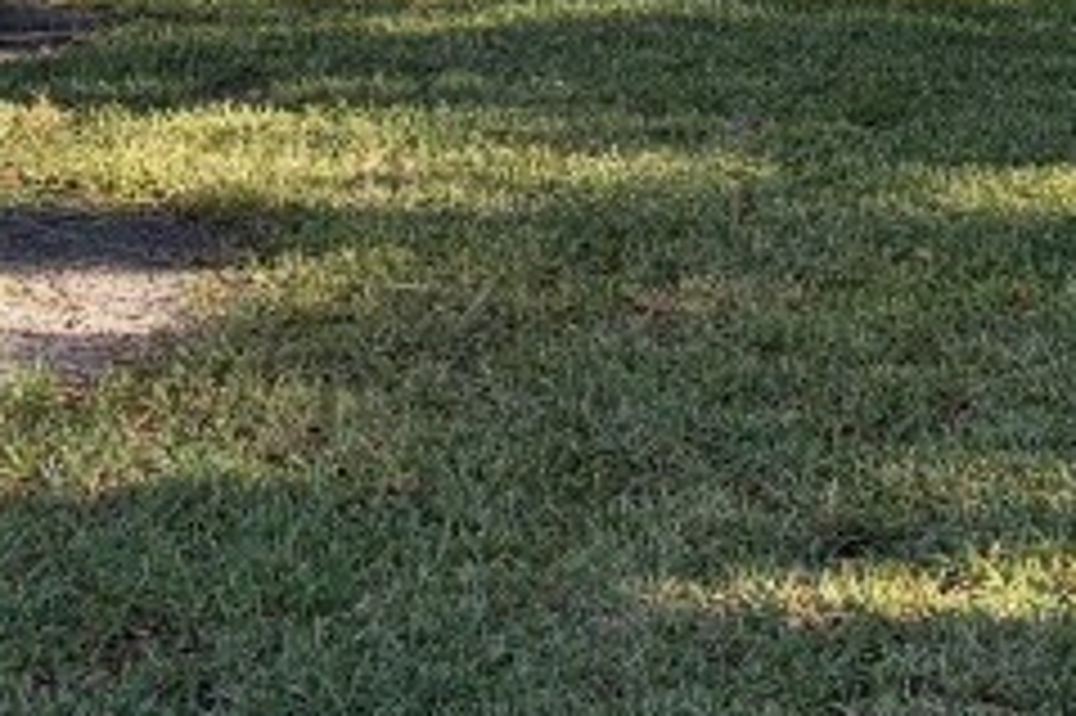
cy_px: -675
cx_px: 599
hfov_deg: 17.6
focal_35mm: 116
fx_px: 3465
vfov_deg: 10.8
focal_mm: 5.96
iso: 50
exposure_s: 1/302
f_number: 1.6
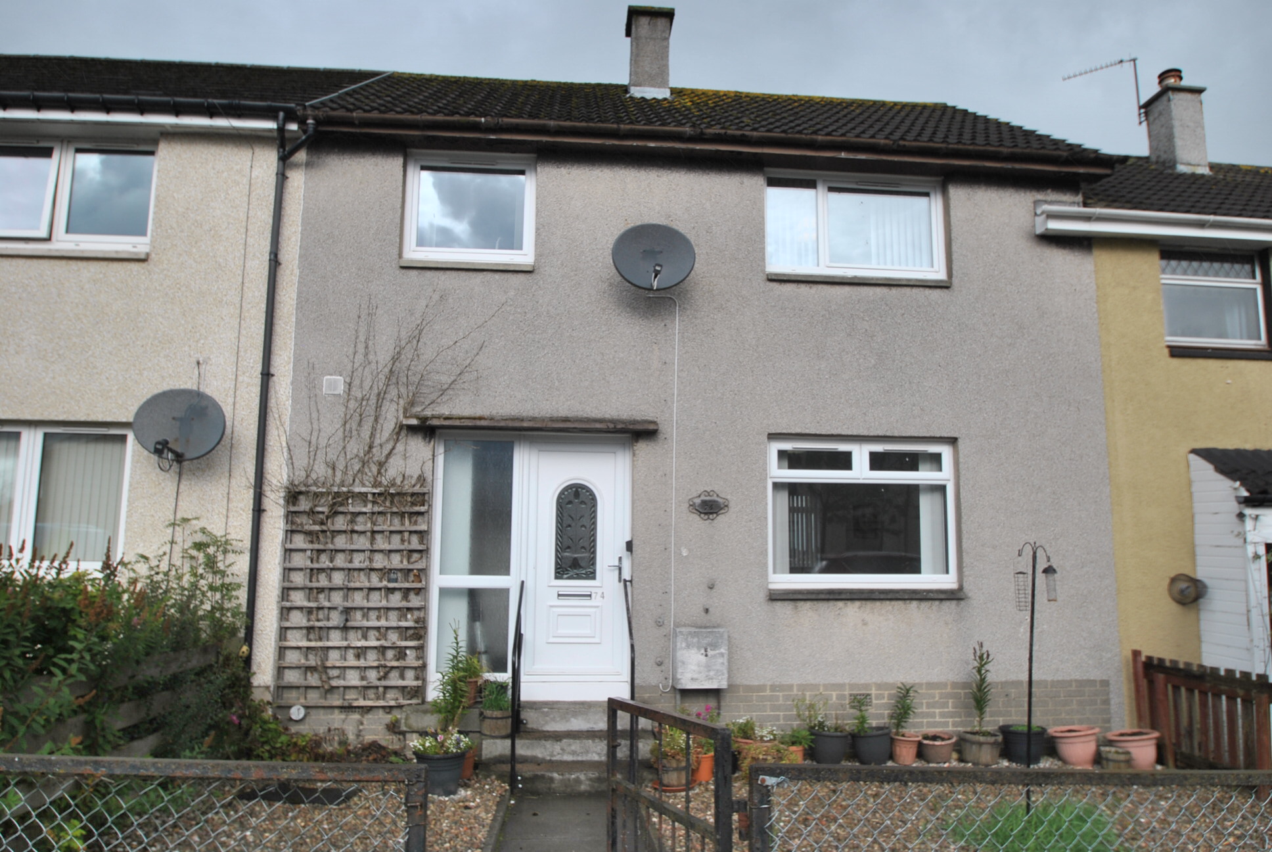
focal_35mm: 24
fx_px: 849
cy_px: 426
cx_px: 636
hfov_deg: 73.7
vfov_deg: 53.3
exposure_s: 1/200
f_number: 7.1
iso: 100
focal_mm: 16
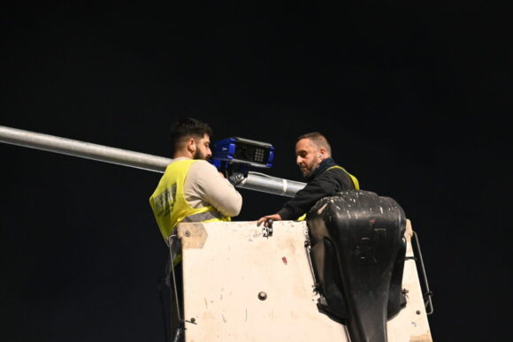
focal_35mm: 105
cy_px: 171
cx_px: 256
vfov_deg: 13.0
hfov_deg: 19.5
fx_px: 1497
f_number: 2.8
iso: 4000
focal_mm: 70
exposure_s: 1/60
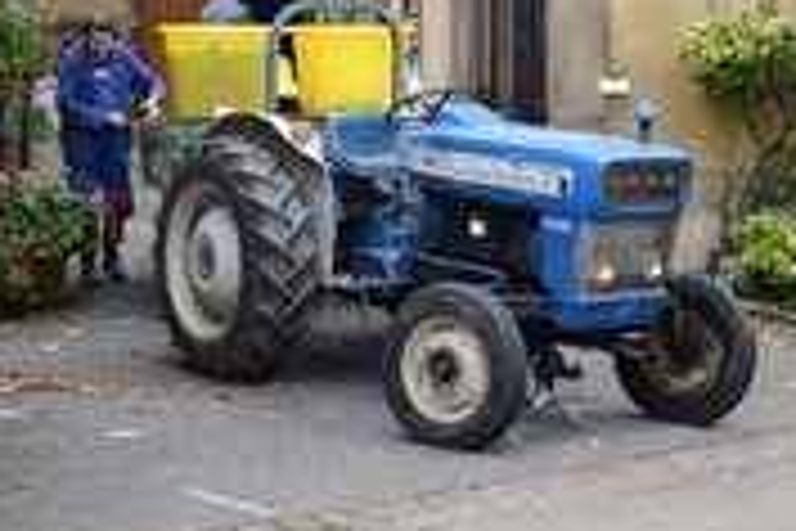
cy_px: -32
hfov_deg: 24.1
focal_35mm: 83
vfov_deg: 16.0
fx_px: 1835
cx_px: 643
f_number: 4.5
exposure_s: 1/80
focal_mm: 35
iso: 800
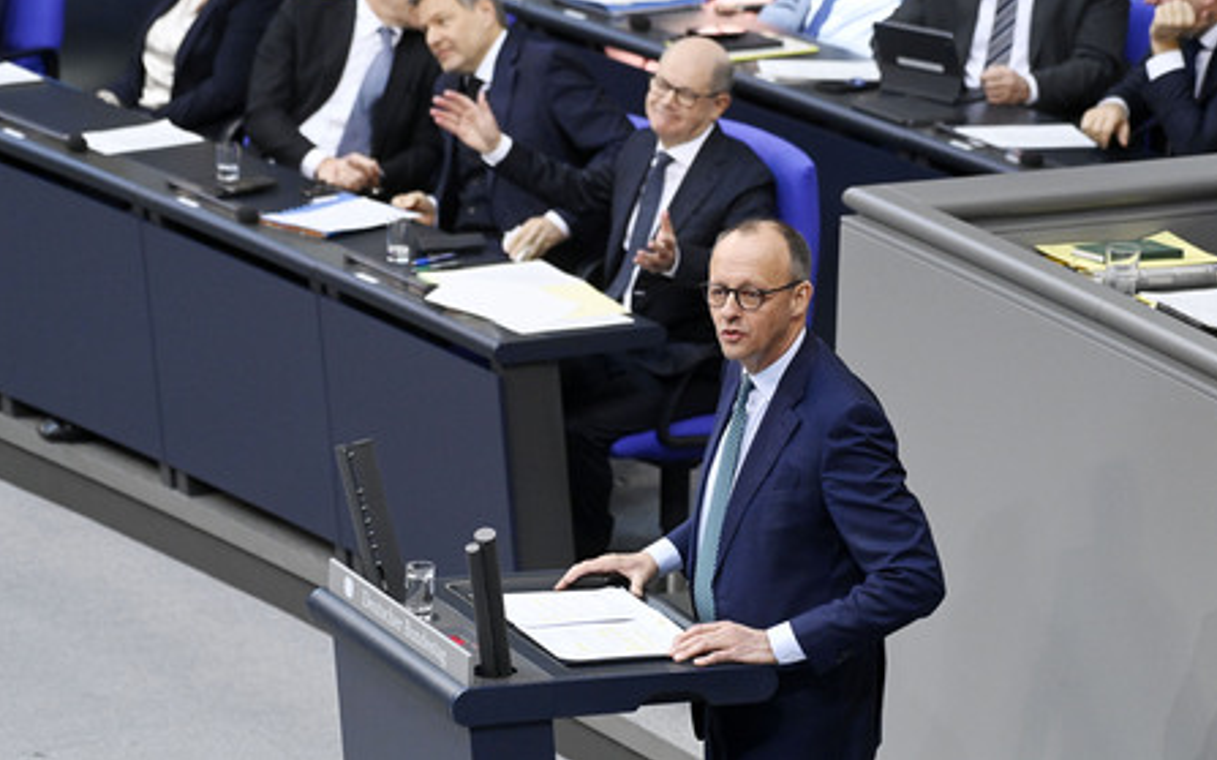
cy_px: 354
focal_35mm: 226
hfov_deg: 9.3
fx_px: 7493
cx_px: 608
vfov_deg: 5.8
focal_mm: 220
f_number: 5.6
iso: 8000
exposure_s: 1/400
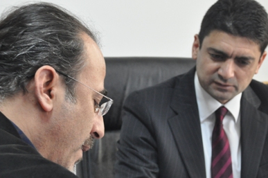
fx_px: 885
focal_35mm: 119
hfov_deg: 17.2
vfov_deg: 11.5
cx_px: 156
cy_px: 125
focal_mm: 48
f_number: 4.8
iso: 1400
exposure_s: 1/30
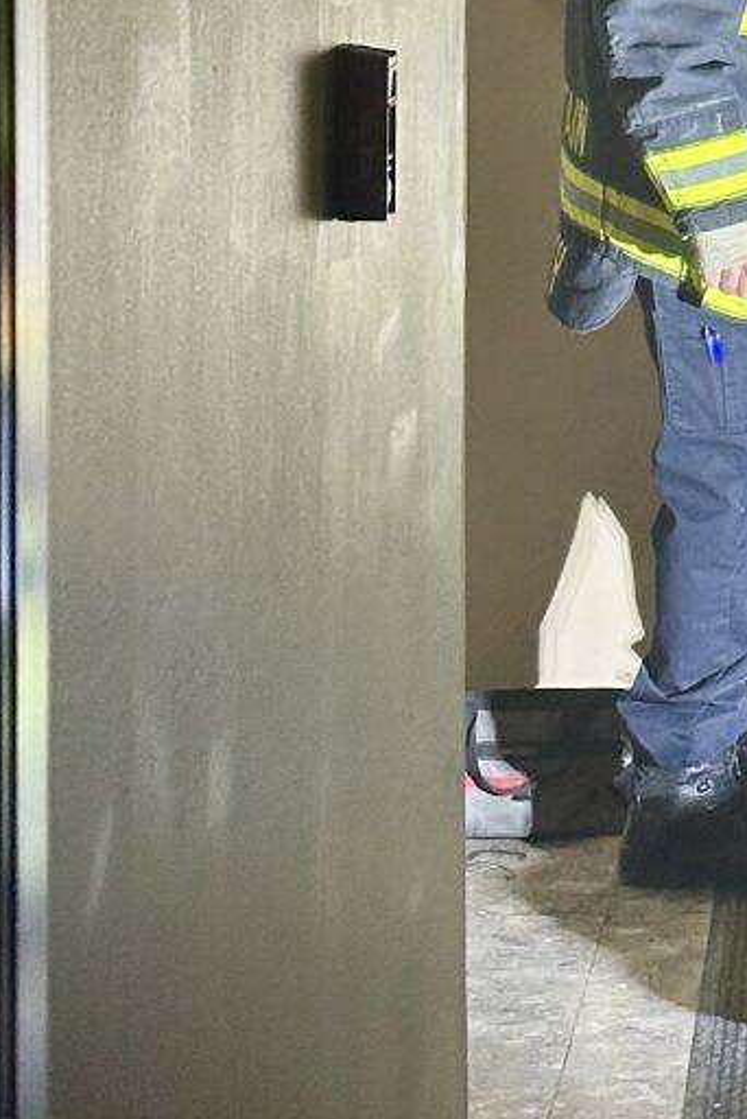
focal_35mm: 162
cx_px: 1274
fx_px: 5035
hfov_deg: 8.2
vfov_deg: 12.5
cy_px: -89
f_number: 1.78
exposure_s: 1/60
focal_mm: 6.86
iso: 200
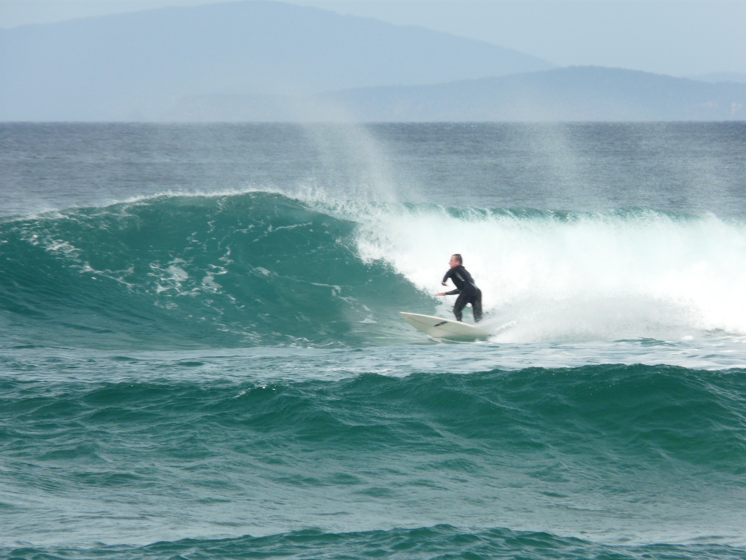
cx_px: 373
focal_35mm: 504
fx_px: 10862
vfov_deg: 3.0
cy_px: 280
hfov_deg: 3.9
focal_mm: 82.8
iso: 100
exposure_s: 1/500
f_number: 6.3
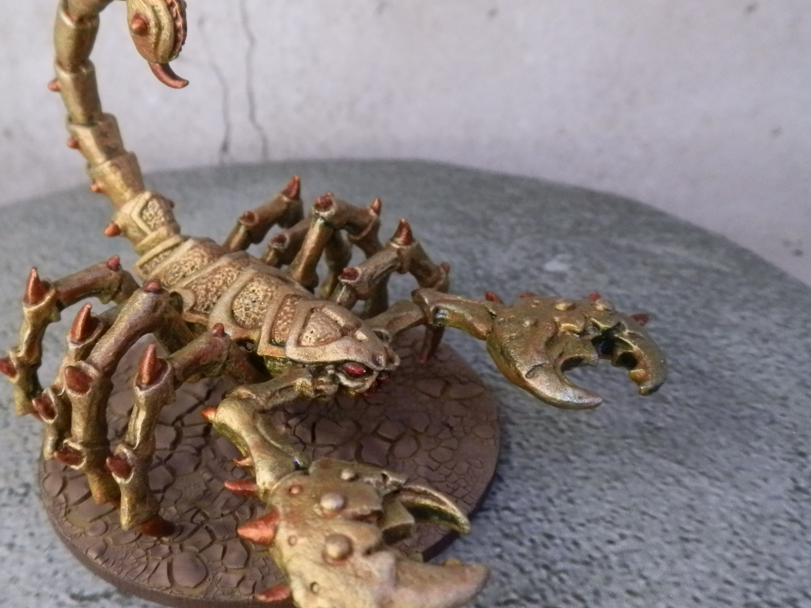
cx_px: 329
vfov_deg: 39.6
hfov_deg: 51.1
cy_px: 275
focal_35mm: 36
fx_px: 843
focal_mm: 5
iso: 400
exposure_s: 1/125
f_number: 3.1
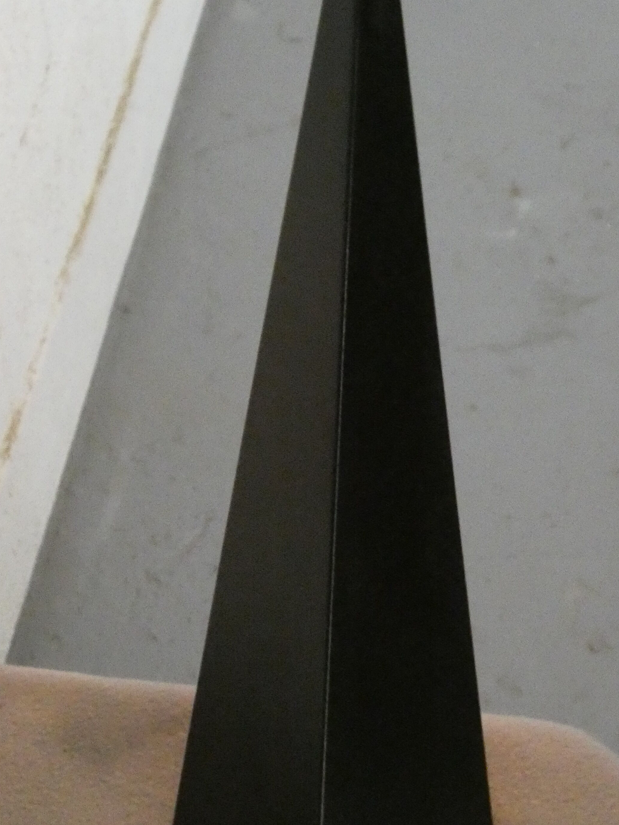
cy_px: 426
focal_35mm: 76
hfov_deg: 19.4
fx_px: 1812
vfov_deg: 25.7
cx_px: 338
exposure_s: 1/320
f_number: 3.7
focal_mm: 7.8
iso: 2000
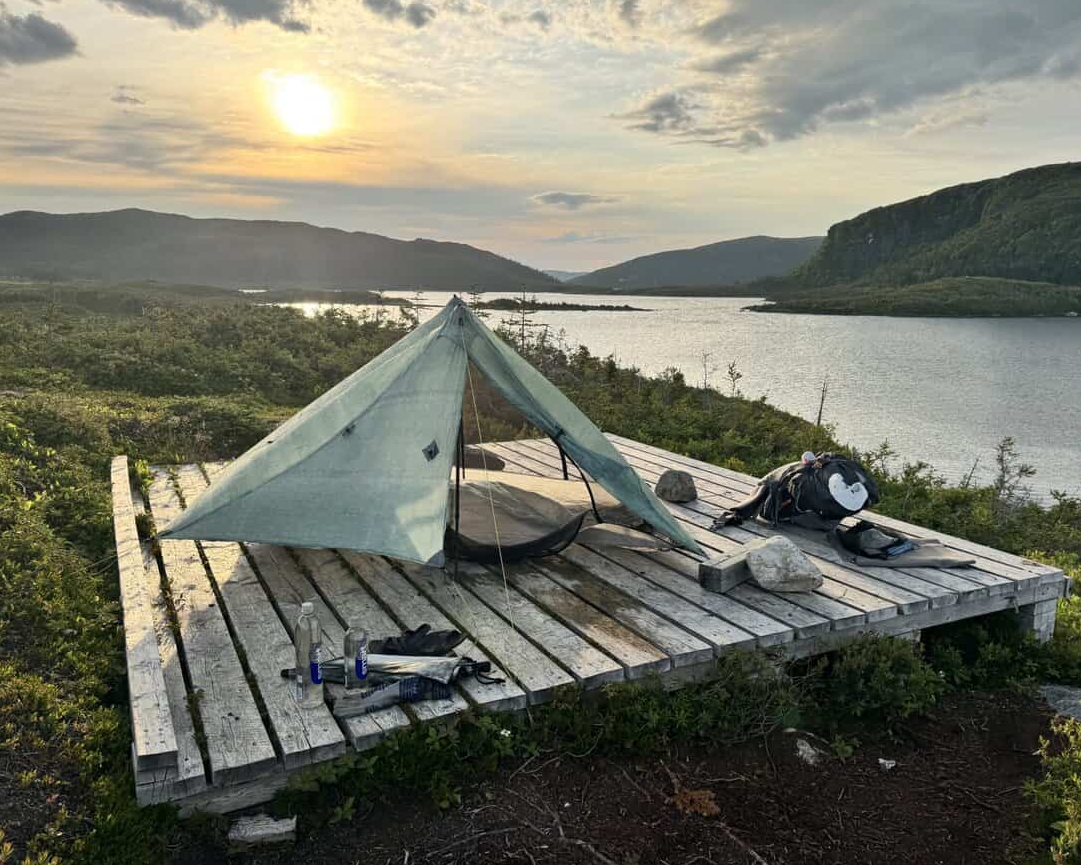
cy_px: 422
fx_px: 832
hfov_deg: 66.0
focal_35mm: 26
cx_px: 550
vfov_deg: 54.9
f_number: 1.78
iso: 80
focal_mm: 6.76
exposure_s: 1/2174
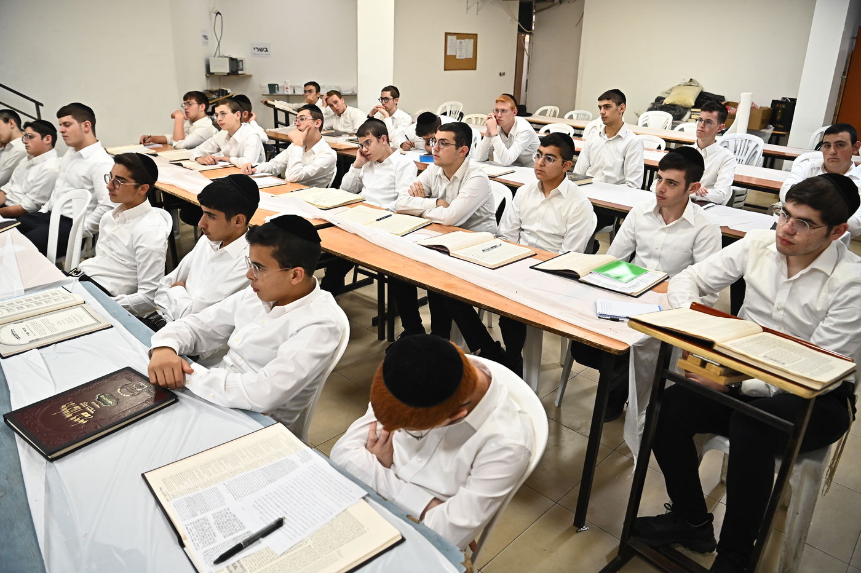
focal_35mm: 24
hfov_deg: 73.8
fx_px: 574
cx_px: 430
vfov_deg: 53.1
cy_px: 286
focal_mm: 24
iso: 2000
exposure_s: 1/160
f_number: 4.5
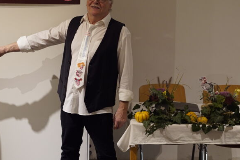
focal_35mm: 77
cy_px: 45
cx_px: 68
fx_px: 513
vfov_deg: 17.6
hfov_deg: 26.1
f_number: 2.8
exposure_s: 1/160
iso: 1600
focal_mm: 50
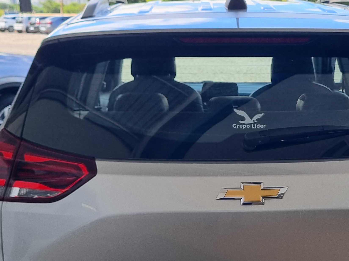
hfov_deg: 30.6
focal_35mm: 63
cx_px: 223
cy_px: 184
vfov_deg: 23.1
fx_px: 635
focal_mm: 5.4
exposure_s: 1/554
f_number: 1.8
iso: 50
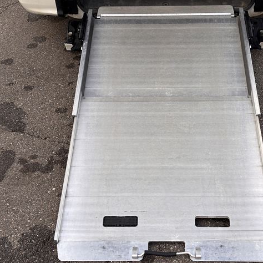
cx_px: 156
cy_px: 130
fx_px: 533
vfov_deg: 27.7
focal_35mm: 62
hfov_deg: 27.7
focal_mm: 5.96
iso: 32
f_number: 1.6
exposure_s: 1/159
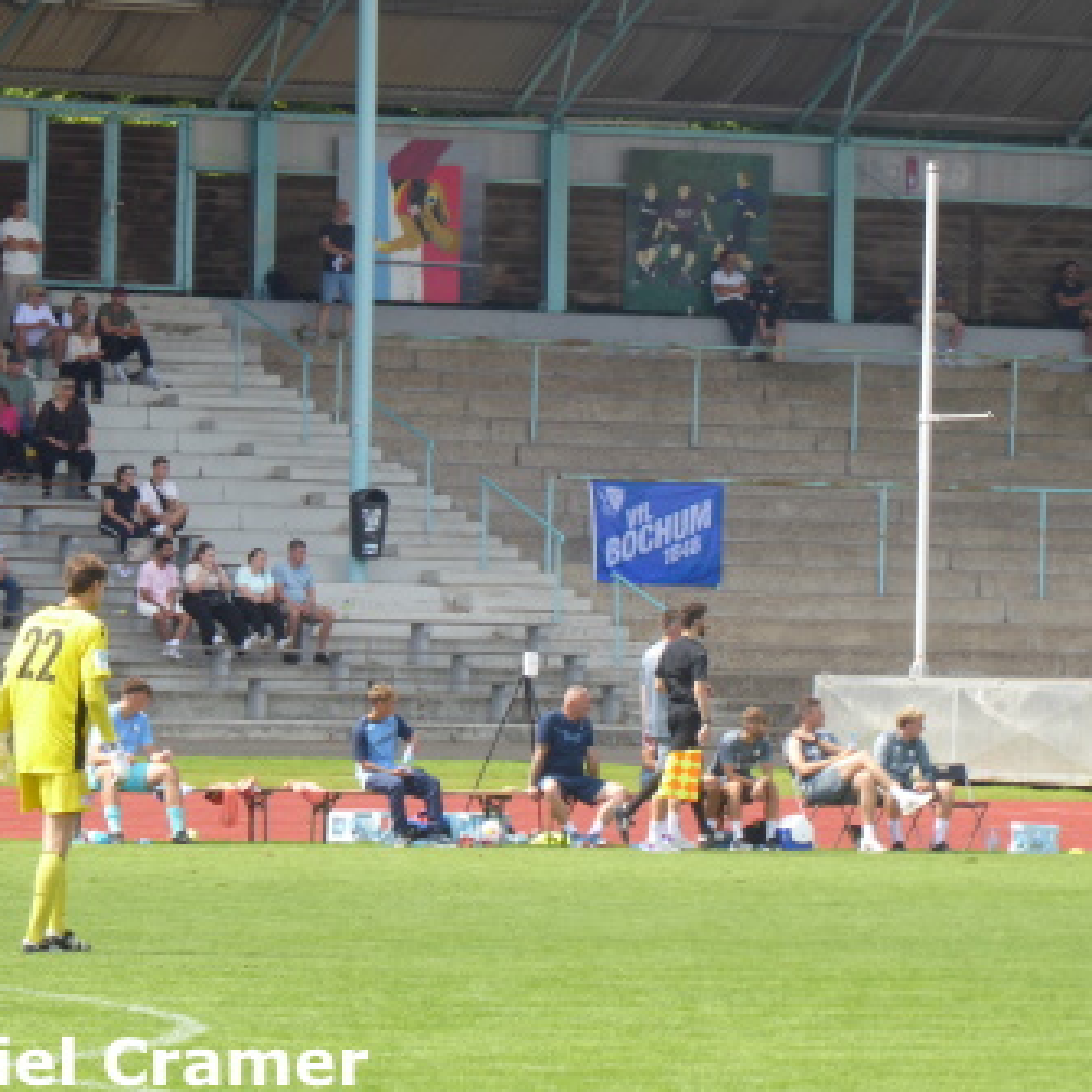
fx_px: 11956
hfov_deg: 5.2
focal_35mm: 335
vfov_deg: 5.2
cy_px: 548
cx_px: 482
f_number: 5.7
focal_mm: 50.5
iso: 80
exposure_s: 1/100
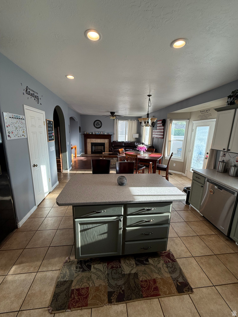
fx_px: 128
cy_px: 158
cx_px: 119
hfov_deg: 85.7
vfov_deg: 102.1
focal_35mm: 14
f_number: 2.2
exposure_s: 1/125
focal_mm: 2.22
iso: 64
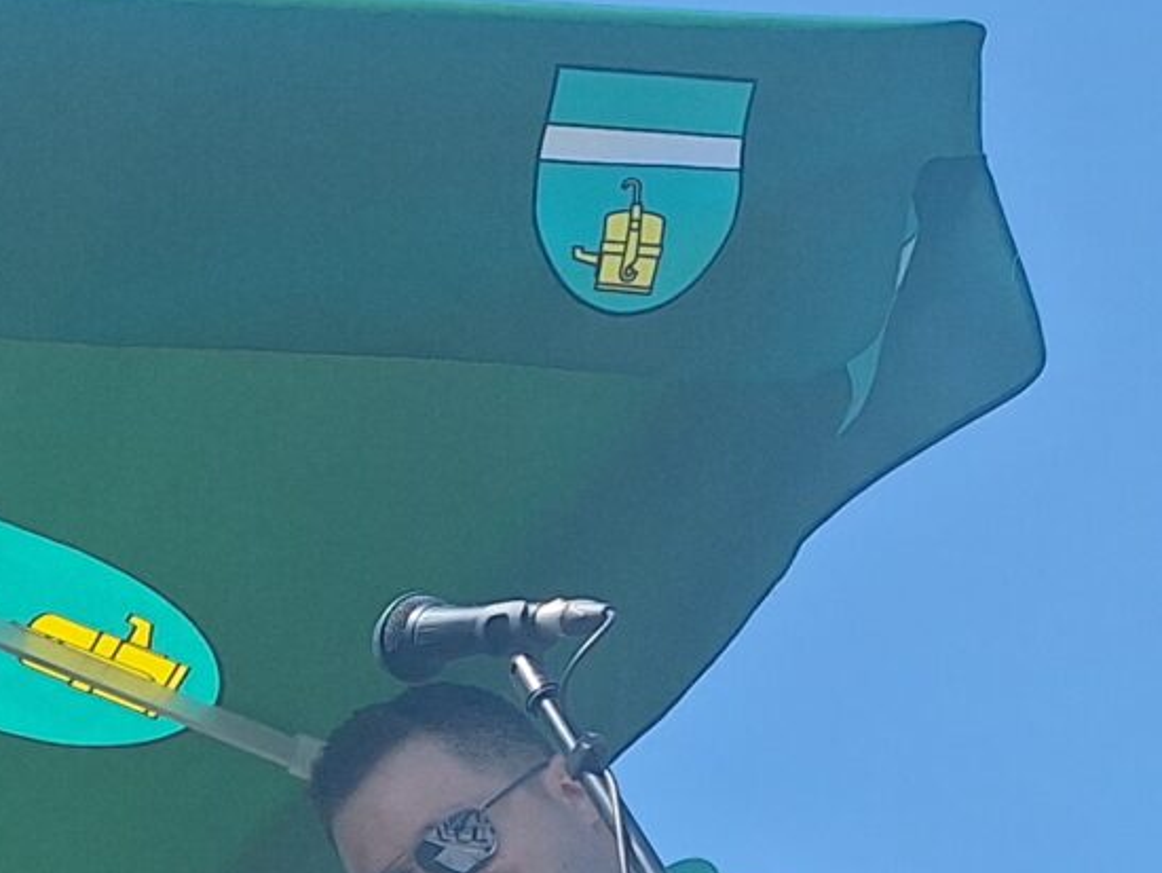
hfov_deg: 16.5
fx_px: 3593
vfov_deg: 12.5
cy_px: 1634
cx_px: -657
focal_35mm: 107
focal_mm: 5.54
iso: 40
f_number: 1.8
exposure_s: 1/1887
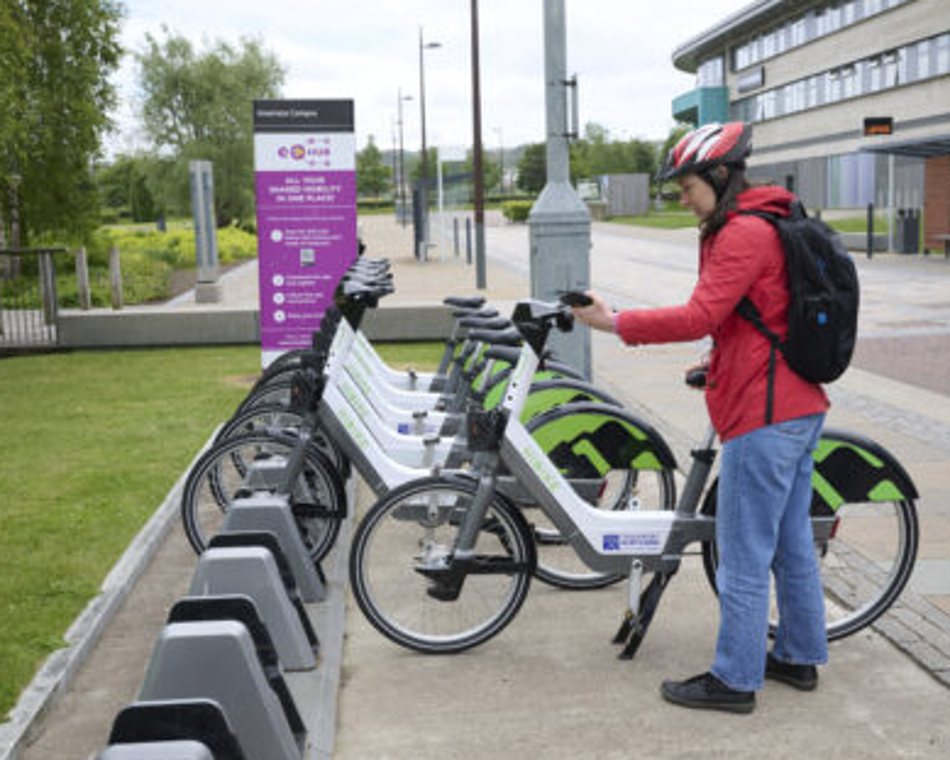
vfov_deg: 34.1
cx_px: 496
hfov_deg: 42.0
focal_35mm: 44
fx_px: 1237
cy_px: 379
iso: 800
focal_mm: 38
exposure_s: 1/1000
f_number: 7.1
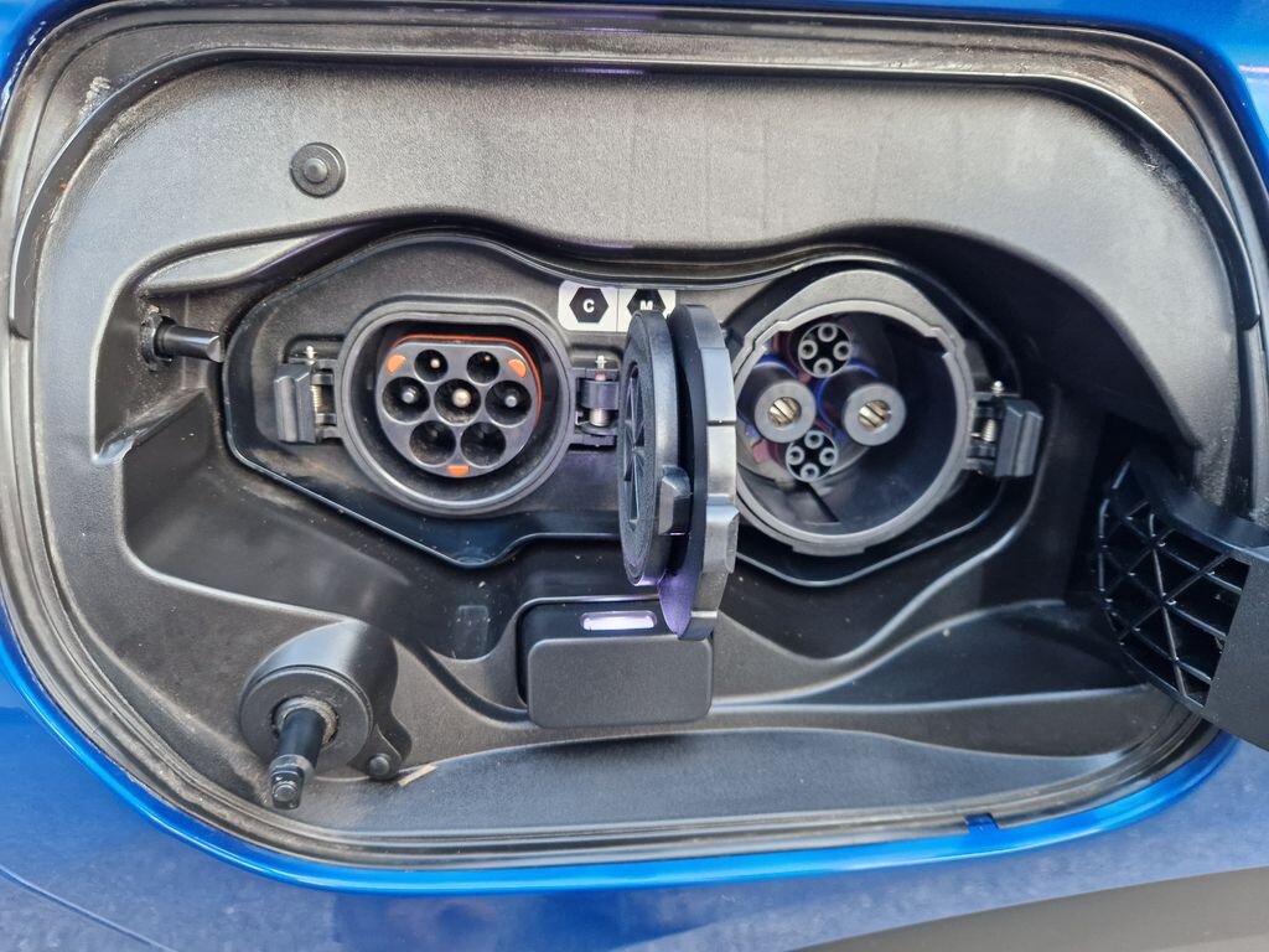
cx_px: 634
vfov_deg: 58.9
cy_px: 476
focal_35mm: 23
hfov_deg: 73.9
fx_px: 843
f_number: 1.8
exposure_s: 1/100
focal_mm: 5.4
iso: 640
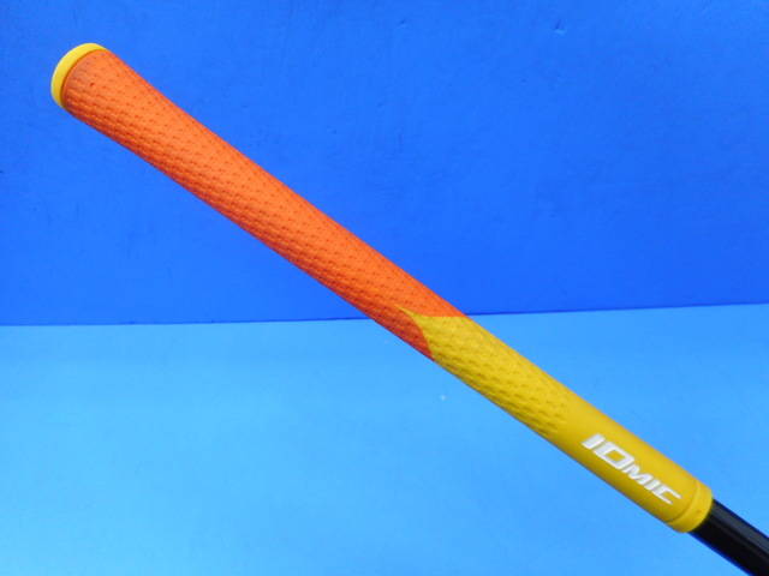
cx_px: 384
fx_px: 555
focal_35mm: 25
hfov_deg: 69.4
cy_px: 288
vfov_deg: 54.9
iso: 125
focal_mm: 4.5
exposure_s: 1/30
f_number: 3.7
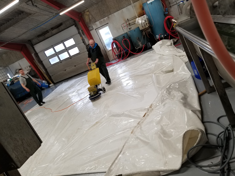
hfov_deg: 67.3
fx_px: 177
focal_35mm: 26
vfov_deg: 53.1
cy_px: 88
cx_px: 118
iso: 64
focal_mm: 4.3
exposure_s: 1/50
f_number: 1.7
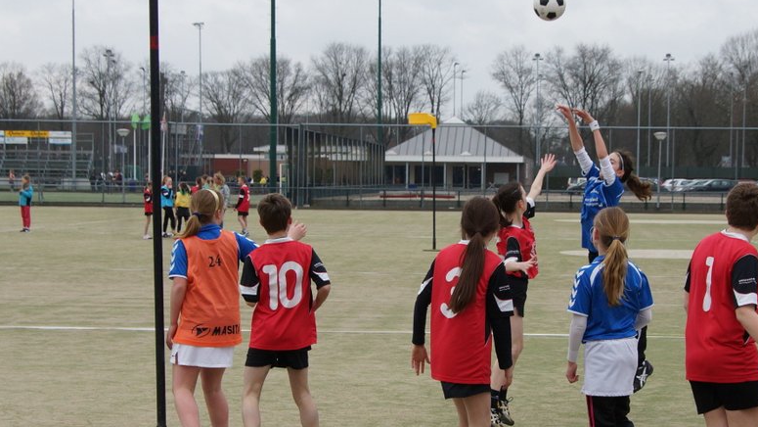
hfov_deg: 29.0
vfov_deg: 16.6
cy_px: 230
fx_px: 1461
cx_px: 452
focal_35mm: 73
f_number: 6.3
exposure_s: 1/1000
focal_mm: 35
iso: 400
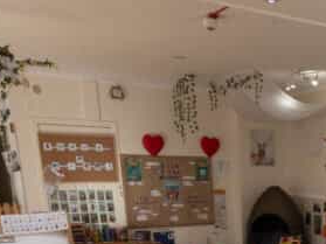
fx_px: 499
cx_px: 338
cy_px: 323
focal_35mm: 53
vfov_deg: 23.9
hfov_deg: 32.7
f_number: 10
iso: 125
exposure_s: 1/8
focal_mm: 10
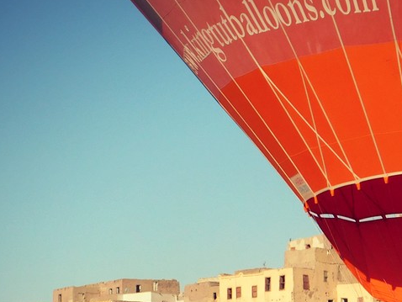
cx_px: 379
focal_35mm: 148
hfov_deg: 13.2
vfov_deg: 10.0
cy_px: 293
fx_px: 1720
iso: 125
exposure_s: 1/400
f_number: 8
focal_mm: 10.4
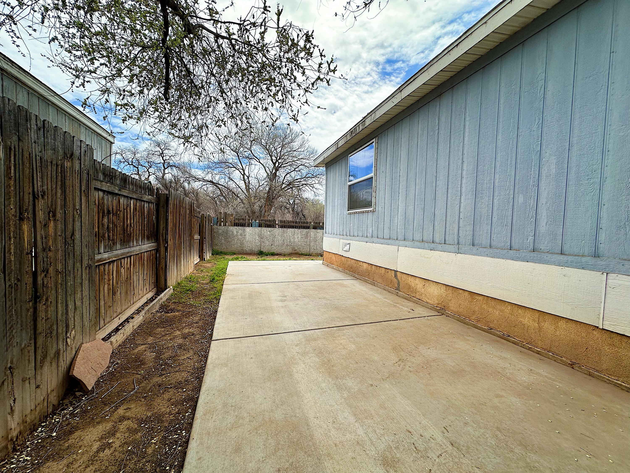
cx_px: 315
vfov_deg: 85.7
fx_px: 255
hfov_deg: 102.1
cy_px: 236
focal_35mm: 14
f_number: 2.2
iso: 40
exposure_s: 1/1276
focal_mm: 2.22
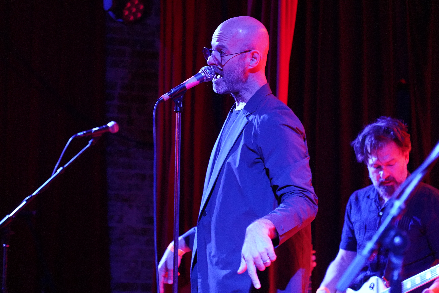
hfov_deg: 19.5
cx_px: 220
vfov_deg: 13.0
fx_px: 1280
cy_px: 146
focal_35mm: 105
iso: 12800
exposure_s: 1/30
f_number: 4
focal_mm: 105
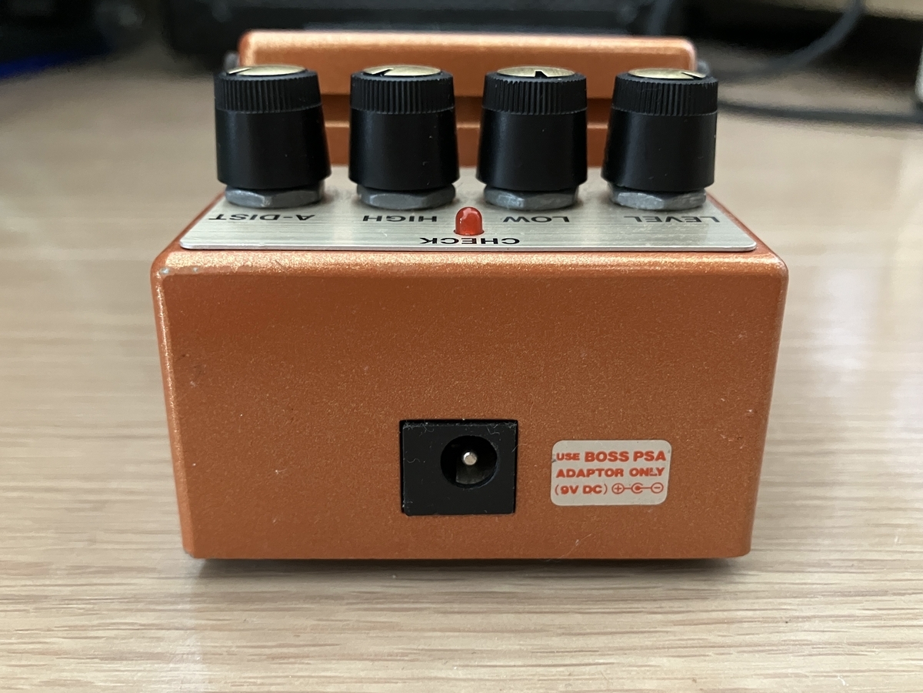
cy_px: 346
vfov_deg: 49.7
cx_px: 462
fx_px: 747
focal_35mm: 28
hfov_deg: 63.4
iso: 640
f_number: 1.8
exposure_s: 1/26
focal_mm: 3.99
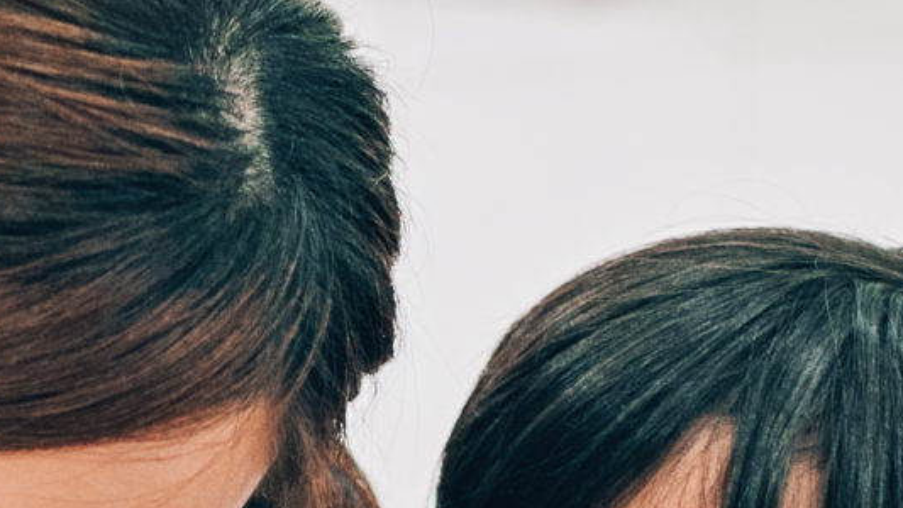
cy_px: 1076
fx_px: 4215
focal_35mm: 176
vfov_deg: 6.6
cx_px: -456
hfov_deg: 11.7
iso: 1000
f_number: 2
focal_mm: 35
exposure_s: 1/250
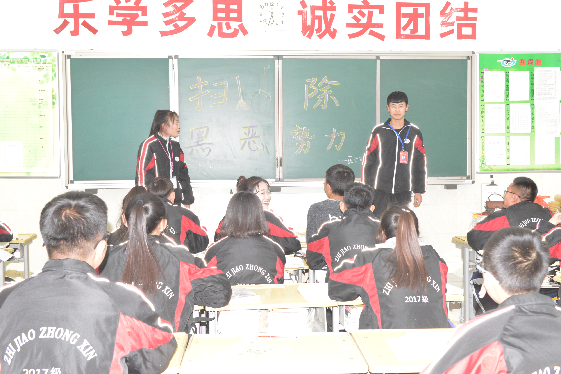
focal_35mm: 45
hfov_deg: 43.6
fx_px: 701
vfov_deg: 29.9
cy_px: 187
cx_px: 280
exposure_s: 1/60
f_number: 8
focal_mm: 45
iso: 6400
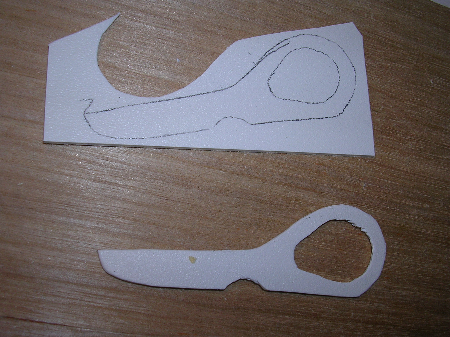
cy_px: 168
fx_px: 494
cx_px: 225
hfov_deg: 49.0
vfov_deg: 37.7
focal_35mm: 38
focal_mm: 5.8
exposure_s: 1/60.1
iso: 50
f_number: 5.6
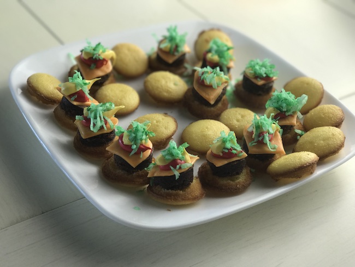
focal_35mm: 57
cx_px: 178
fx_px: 585
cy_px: 134
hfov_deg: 33.8
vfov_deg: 25.7
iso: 40
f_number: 2.8
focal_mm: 6.6
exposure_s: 1/60
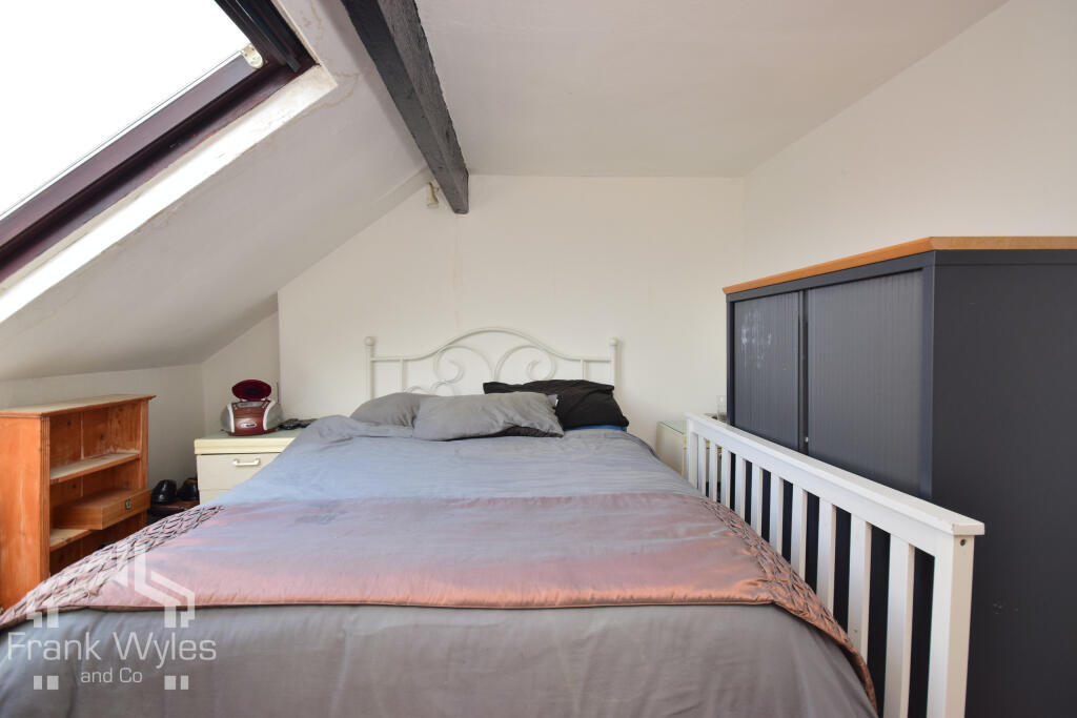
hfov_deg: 90.0
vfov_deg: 67.4
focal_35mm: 18
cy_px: 359
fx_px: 539
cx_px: 538
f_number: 8
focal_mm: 12
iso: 500
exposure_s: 1/200
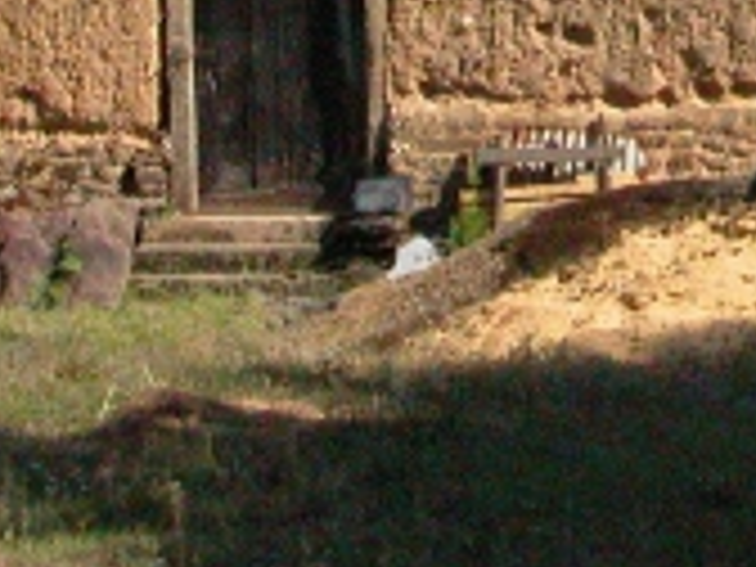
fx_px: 3101
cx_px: 868
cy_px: -302
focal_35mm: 142
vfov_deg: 10.1
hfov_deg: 13.6
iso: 800
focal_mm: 8.9
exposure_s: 1/1779
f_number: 8
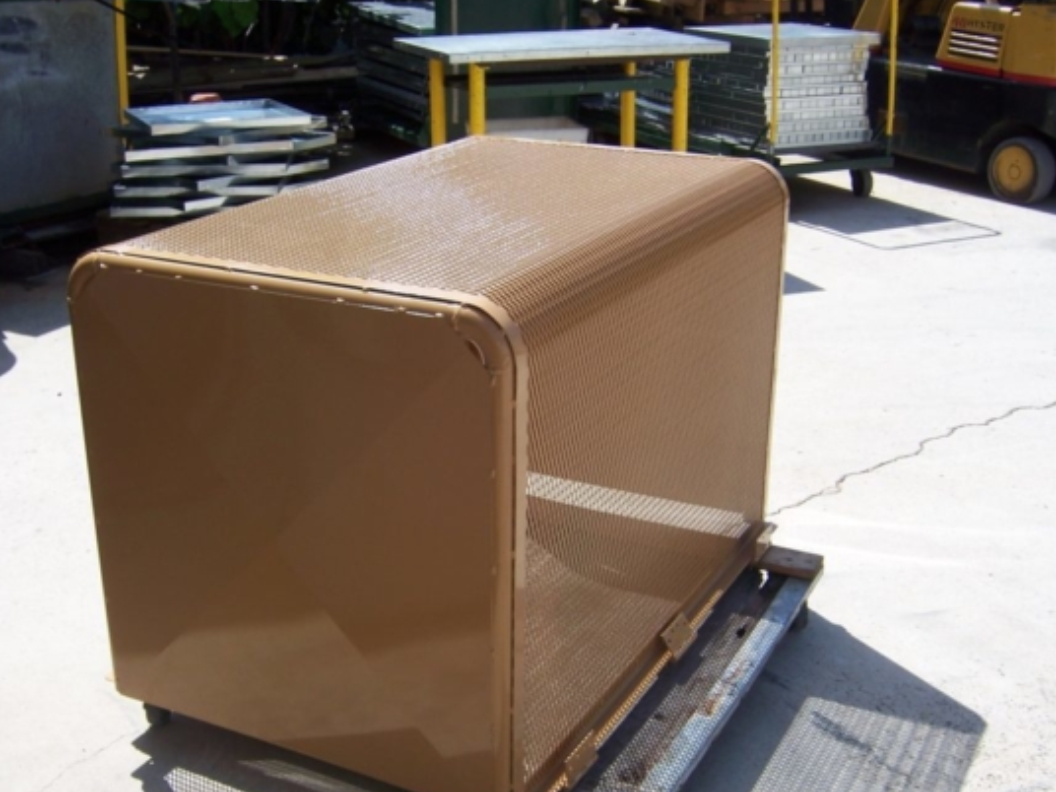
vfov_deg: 33.6
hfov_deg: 43.8
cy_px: 408
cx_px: 483
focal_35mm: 43
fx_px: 1312
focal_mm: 6.2
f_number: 4.5
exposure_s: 1/400
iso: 80
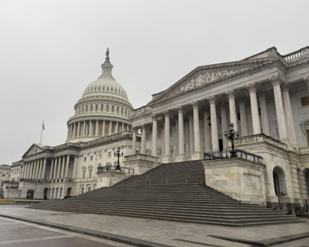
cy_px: 128
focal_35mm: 28
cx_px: 131
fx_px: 256
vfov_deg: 51.5
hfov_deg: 61.9
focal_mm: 6.76
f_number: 1.78
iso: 80
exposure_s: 1/423
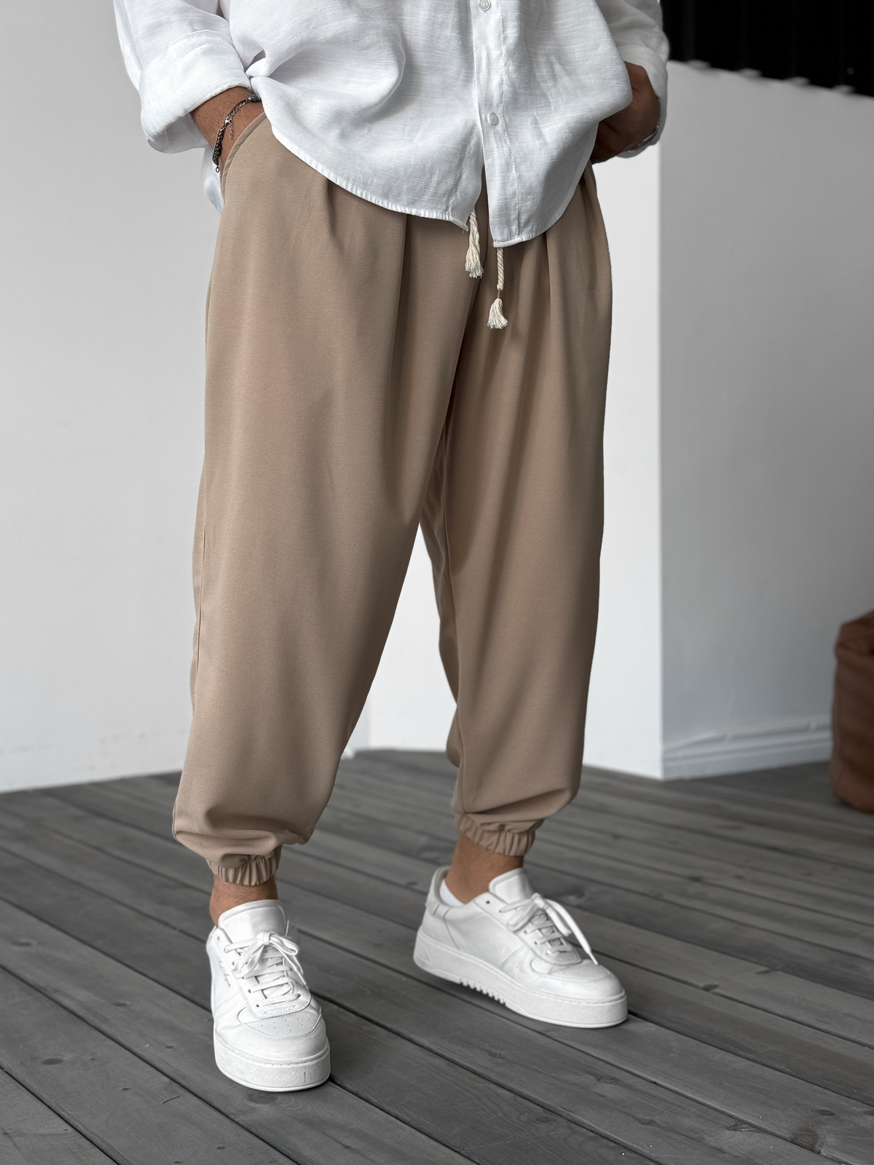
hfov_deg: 30.3
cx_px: 437
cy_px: 582
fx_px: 1616
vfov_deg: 39.7
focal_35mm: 48
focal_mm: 6.76
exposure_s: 1/120
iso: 50
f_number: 1.8
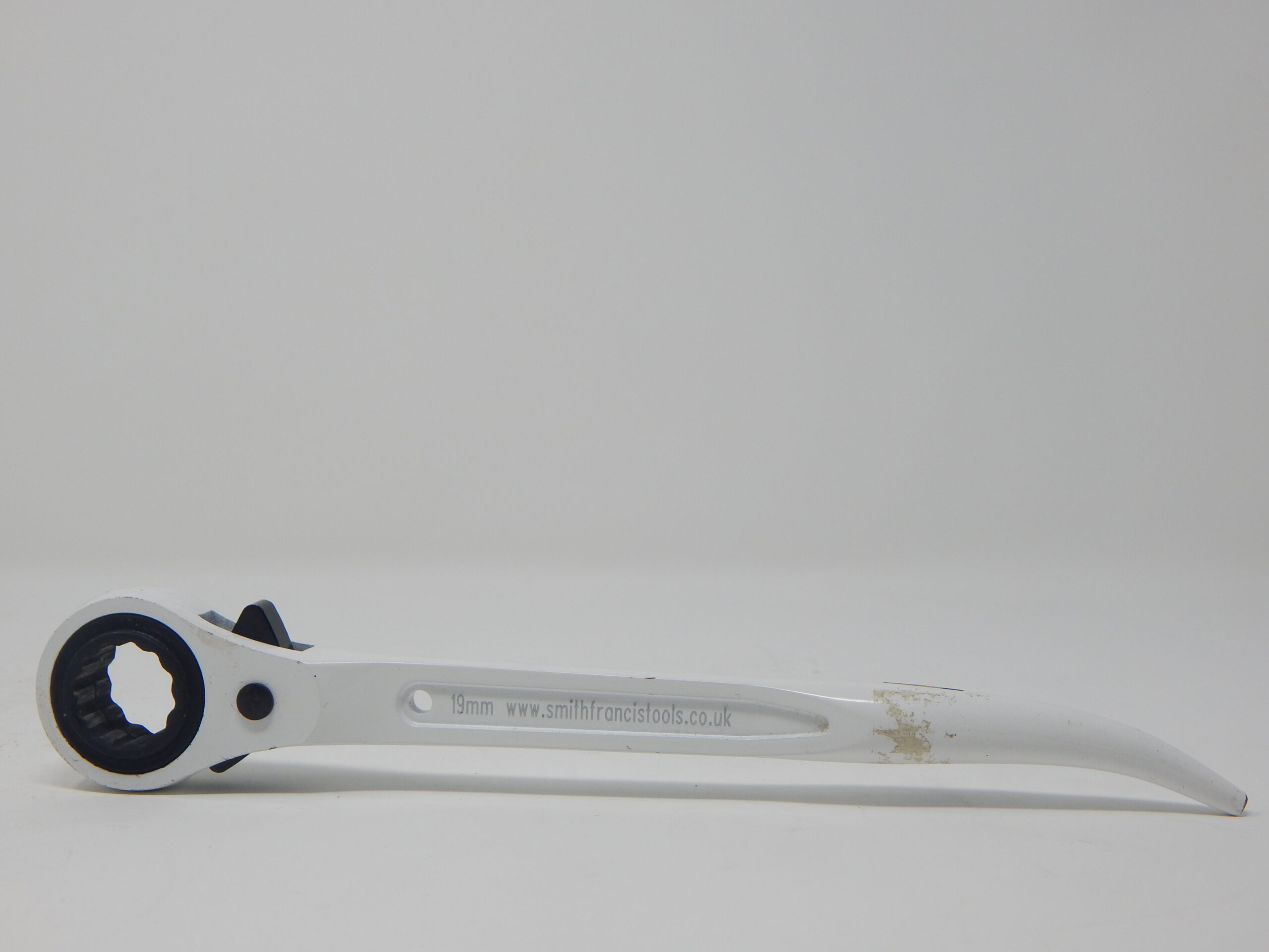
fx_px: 1760
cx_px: 634
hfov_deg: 39.7
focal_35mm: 48
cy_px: 476
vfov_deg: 30.3
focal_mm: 8.6
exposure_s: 1/100
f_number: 3.7
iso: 125
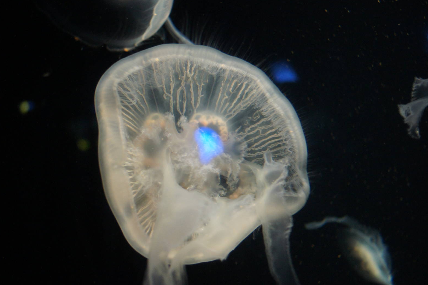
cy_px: 140
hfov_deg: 42.7
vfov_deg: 29.3
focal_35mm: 46
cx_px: 216
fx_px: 547
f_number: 2.8
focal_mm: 30
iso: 1600
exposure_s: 1/15
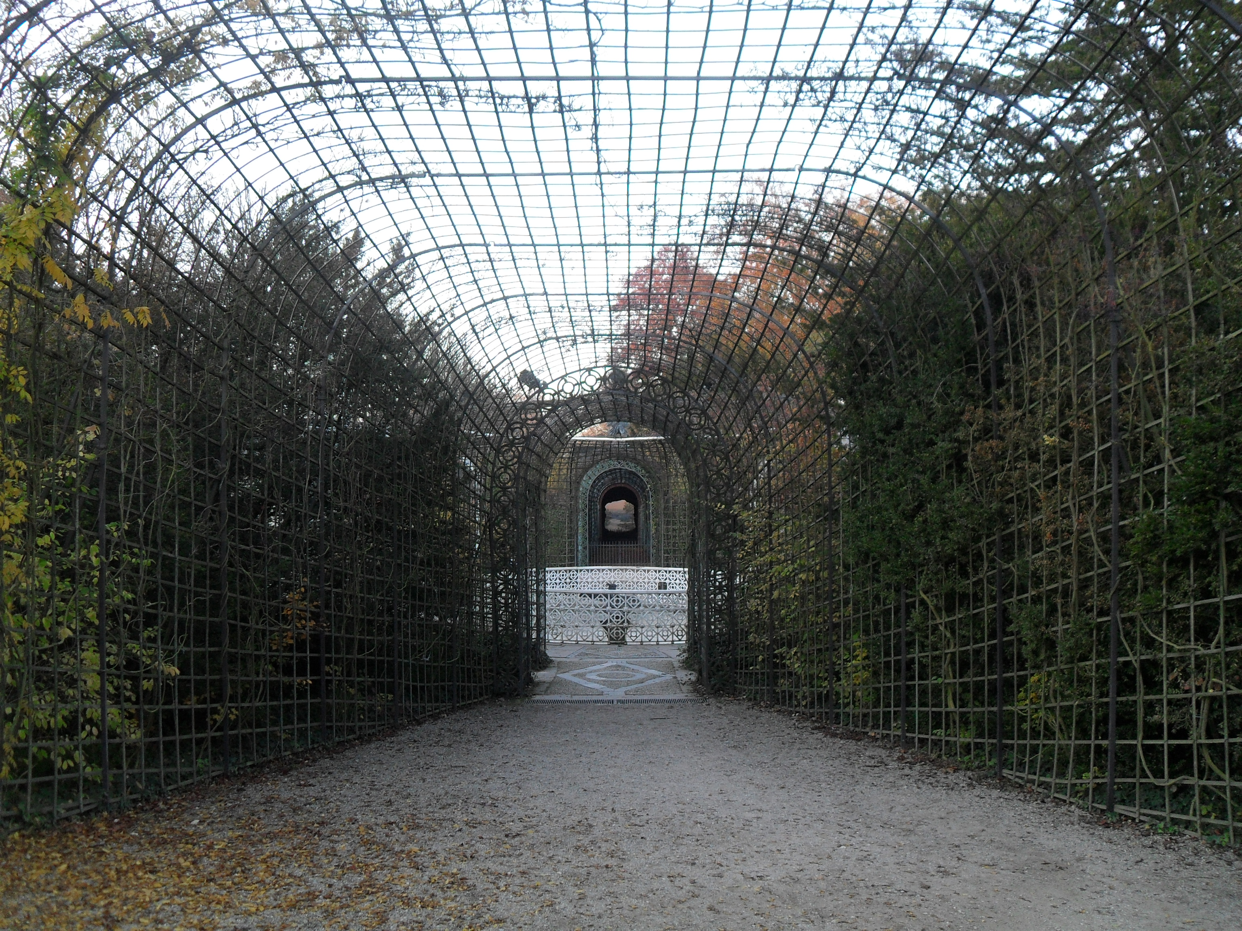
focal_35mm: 35
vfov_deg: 40.7
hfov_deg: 52.6
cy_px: 466
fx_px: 1256
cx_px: 621
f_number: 2.8
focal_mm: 6.2
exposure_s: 1/60
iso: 100
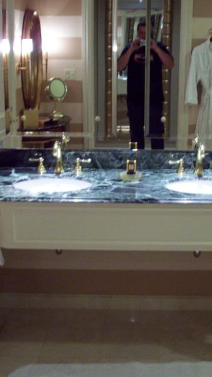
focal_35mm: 54
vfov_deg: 38.5
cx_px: 151
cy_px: 188
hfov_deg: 22.1
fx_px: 539
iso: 160
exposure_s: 1/10.2
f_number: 2.8
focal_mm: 6.2
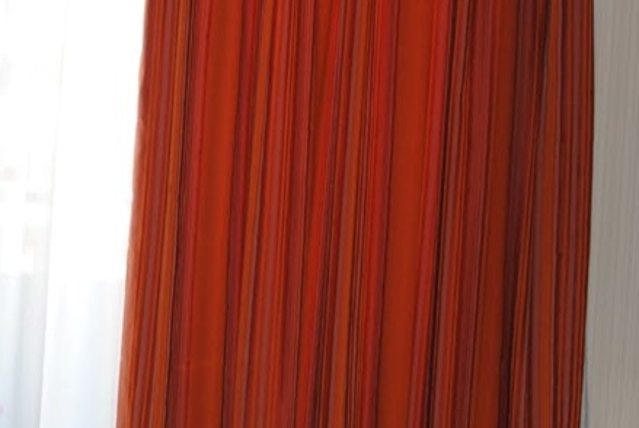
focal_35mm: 94
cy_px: 188
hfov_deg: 20.6
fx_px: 1671
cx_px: -75
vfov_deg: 14.6
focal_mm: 24
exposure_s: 1/60
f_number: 4.5
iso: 200
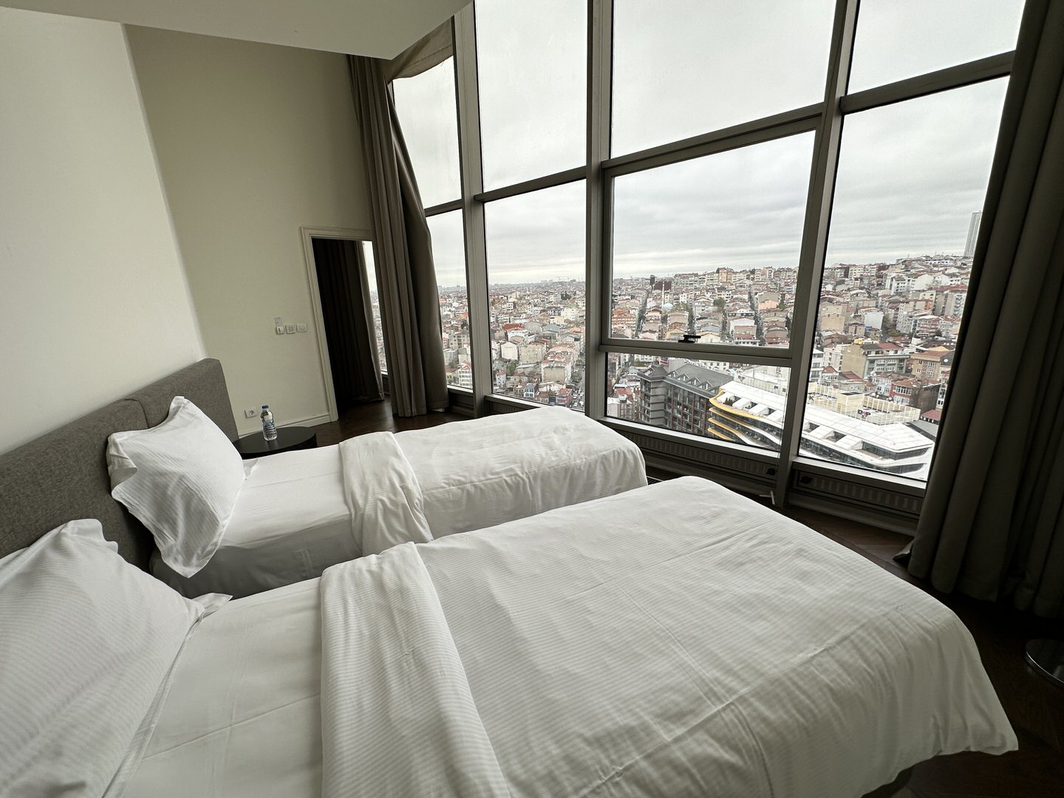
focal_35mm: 14
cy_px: 399
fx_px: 430
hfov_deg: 102.1
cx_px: 532
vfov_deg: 85.7
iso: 40
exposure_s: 1/100
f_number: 2.2
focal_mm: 2.22
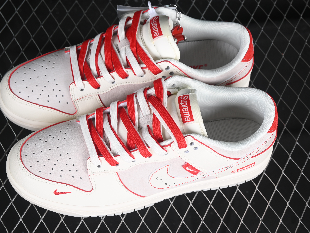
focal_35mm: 82
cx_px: 141
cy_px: 116
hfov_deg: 23.8
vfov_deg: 18.0
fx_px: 734
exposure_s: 1/80
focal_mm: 50
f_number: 7.1
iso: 160
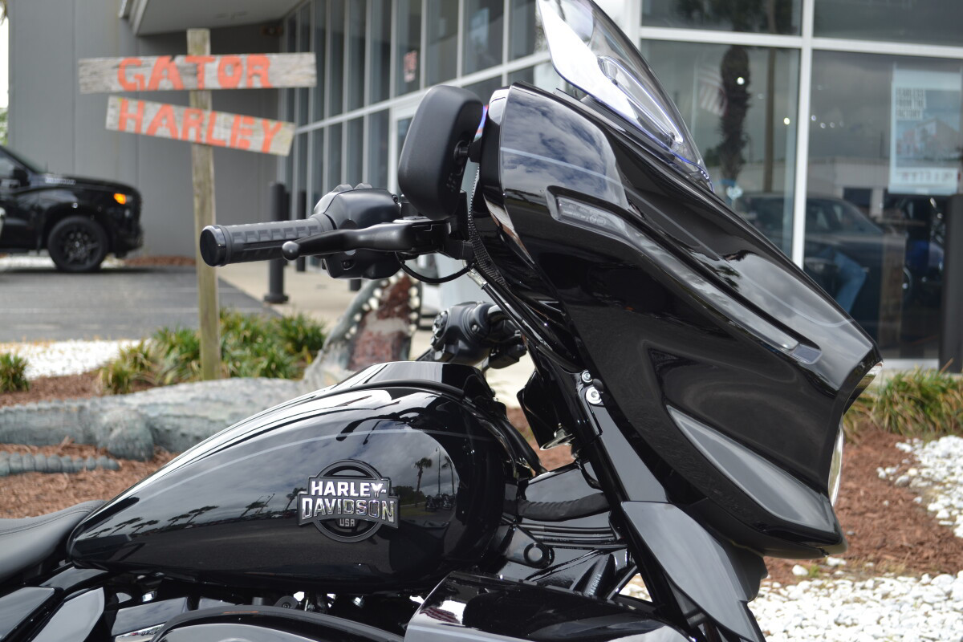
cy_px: 321
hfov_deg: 37.9
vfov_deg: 25.8
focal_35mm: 52
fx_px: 1404
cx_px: 482
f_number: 5
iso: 100
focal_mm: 35
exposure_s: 1/160
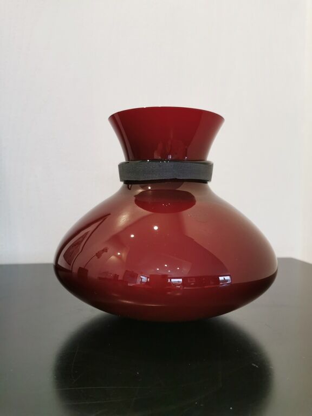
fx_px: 324
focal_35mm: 27
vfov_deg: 65.3
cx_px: 156
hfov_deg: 51.4
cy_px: 208
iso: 200
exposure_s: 1/50
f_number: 1.8
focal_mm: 5.58
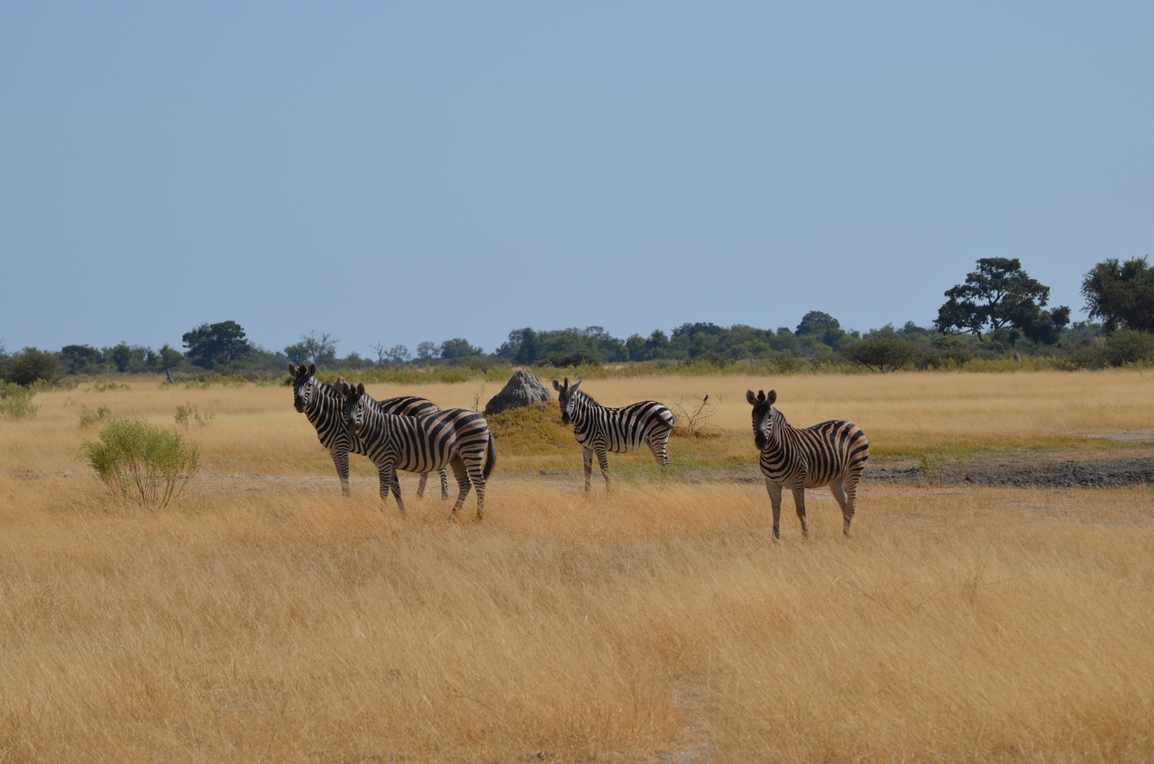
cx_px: 577
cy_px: 382
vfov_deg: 8.3
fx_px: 5279
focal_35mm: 165
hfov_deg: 12.5
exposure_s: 1/320
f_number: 9
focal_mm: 110
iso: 100
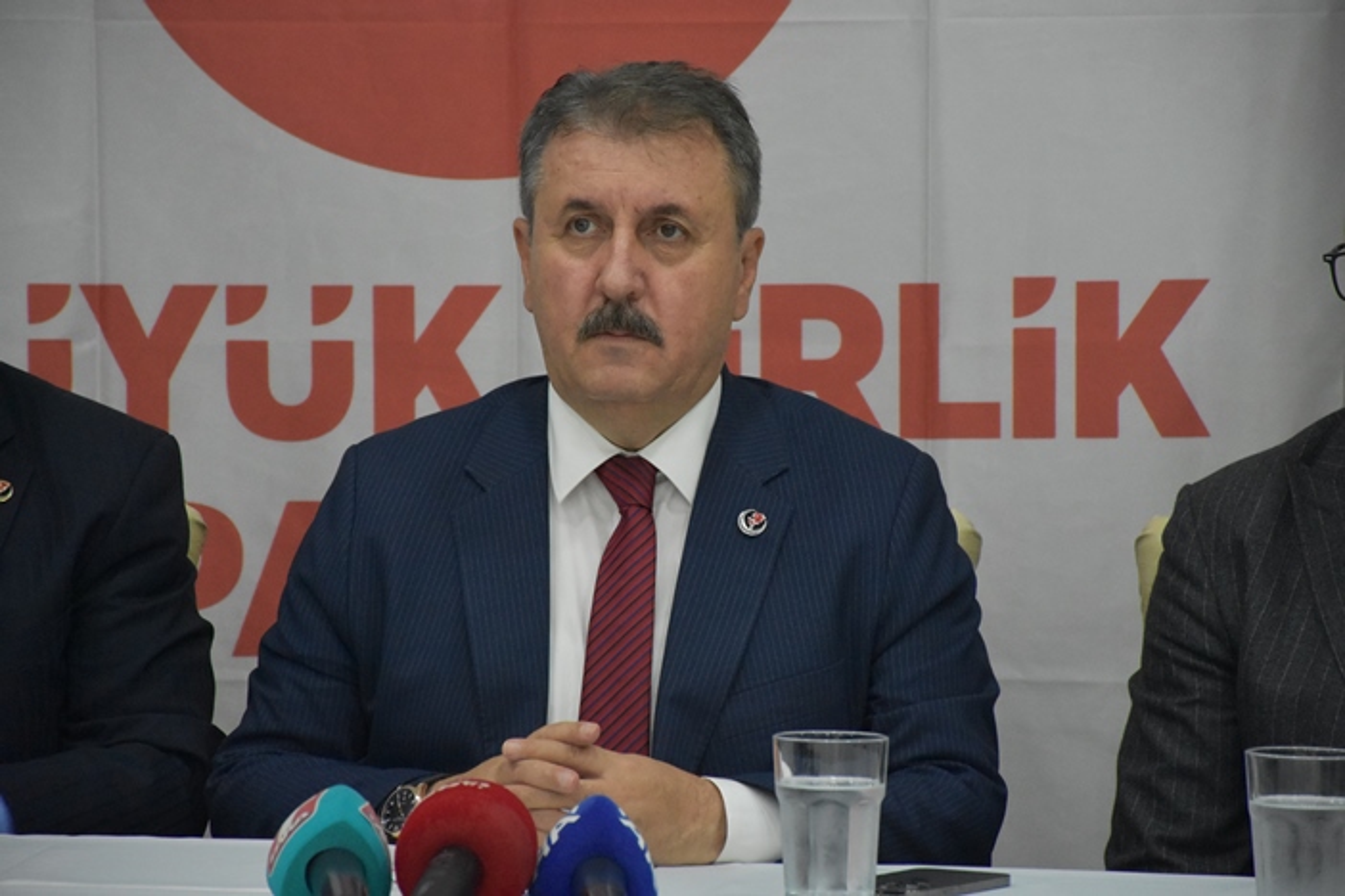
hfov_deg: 9.8
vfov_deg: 6.5
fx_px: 7845
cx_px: 672
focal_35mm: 210
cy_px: 448
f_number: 5.6
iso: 5000
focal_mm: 140
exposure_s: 1/250
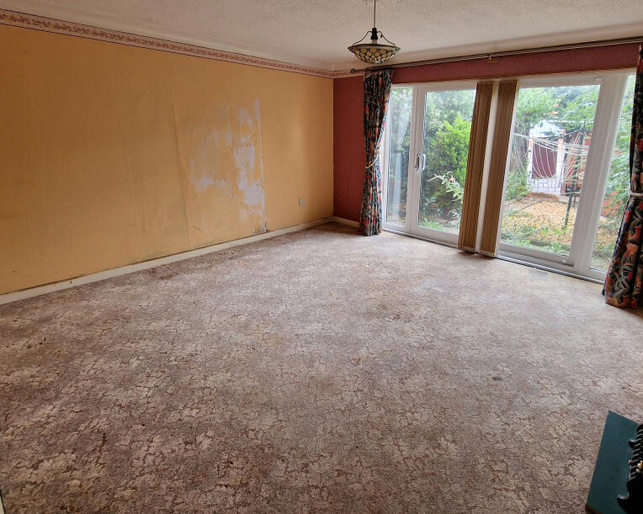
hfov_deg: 88.8
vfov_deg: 76.7
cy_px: 230
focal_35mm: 17
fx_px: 323
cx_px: 377
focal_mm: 2.2
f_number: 2.2
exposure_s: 1/50
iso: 125
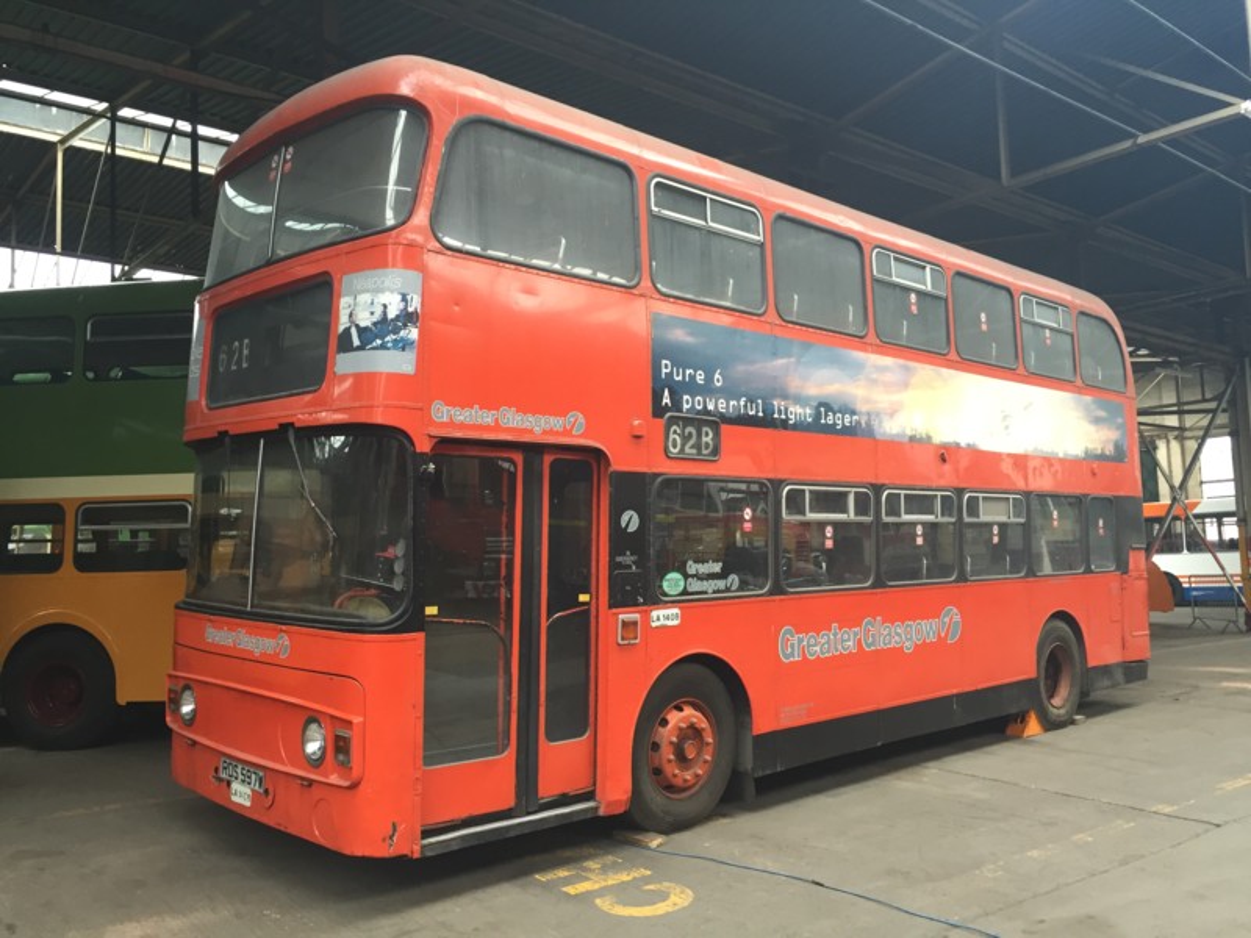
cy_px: 469
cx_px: 626
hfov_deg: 61.7
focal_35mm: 29
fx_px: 1048
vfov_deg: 48.2
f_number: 2.2
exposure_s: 1/33
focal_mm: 4.15
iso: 40
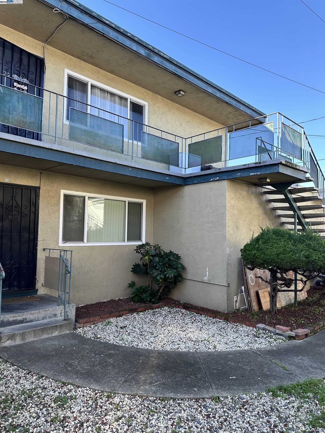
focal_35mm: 24
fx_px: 300
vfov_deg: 71.6
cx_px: 162
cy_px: 216
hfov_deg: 56.8
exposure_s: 1/435
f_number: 1.78
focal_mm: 6.86
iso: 80
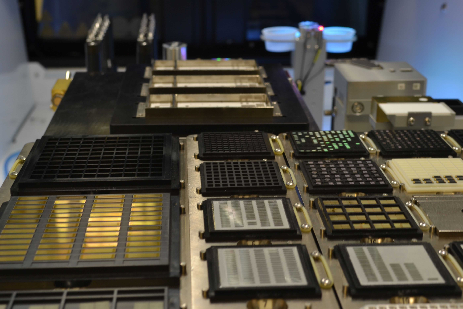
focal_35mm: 60
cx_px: 232
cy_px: 154
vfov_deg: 22.6
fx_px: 772
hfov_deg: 33.4
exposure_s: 1/2
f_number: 9
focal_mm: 40
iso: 100
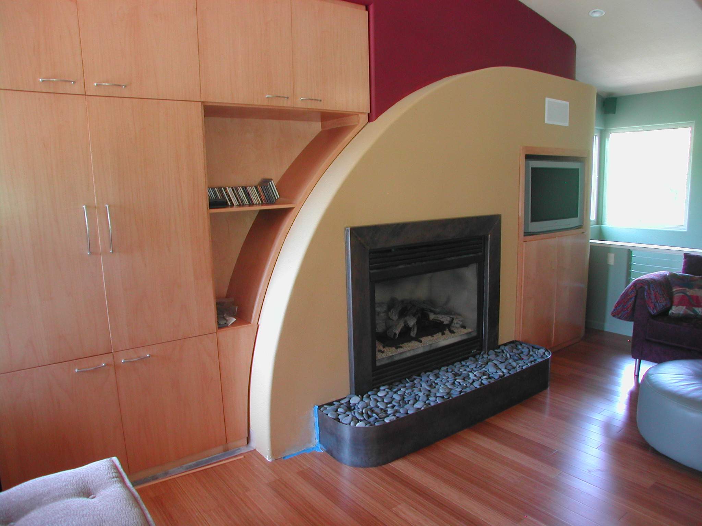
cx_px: 351
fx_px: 771
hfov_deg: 49.0
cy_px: 263
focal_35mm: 38
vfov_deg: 37.7
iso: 100
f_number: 2.8
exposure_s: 1/7.9
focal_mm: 8
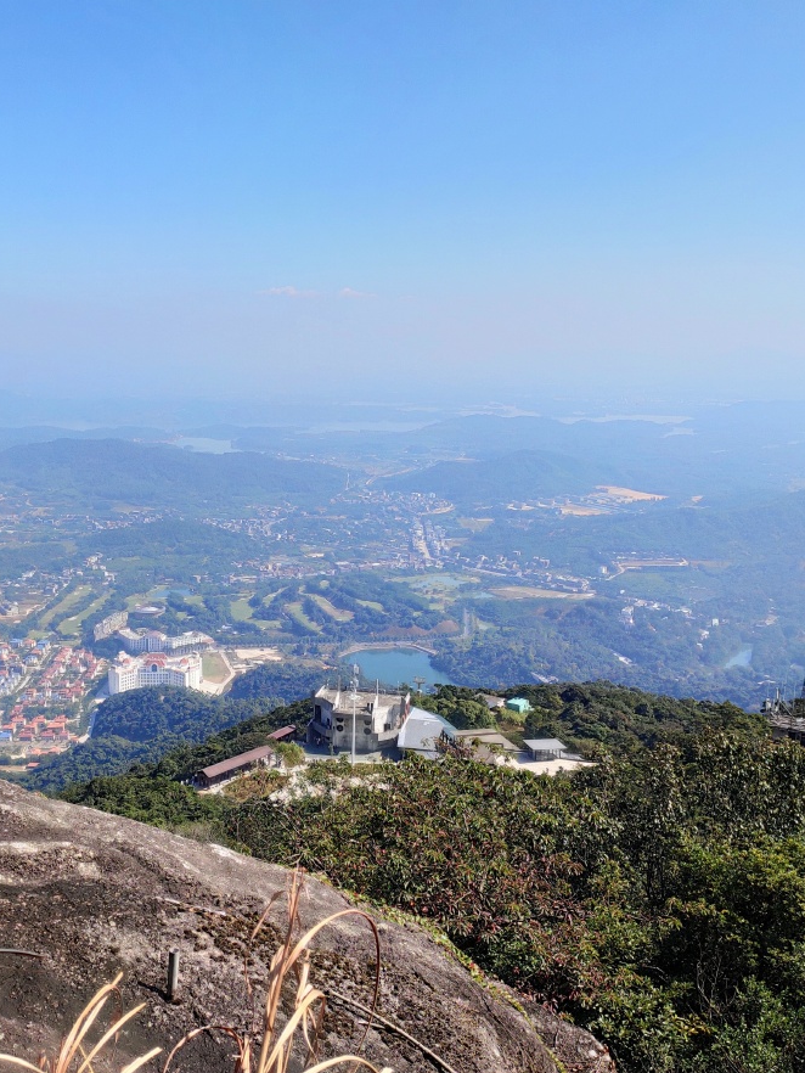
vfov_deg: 53.9
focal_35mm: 34
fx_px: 1054
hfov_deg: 41.4
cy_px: 538
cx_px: 291
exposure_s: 1/2000
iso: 112
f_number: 1.79
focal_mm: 4.74
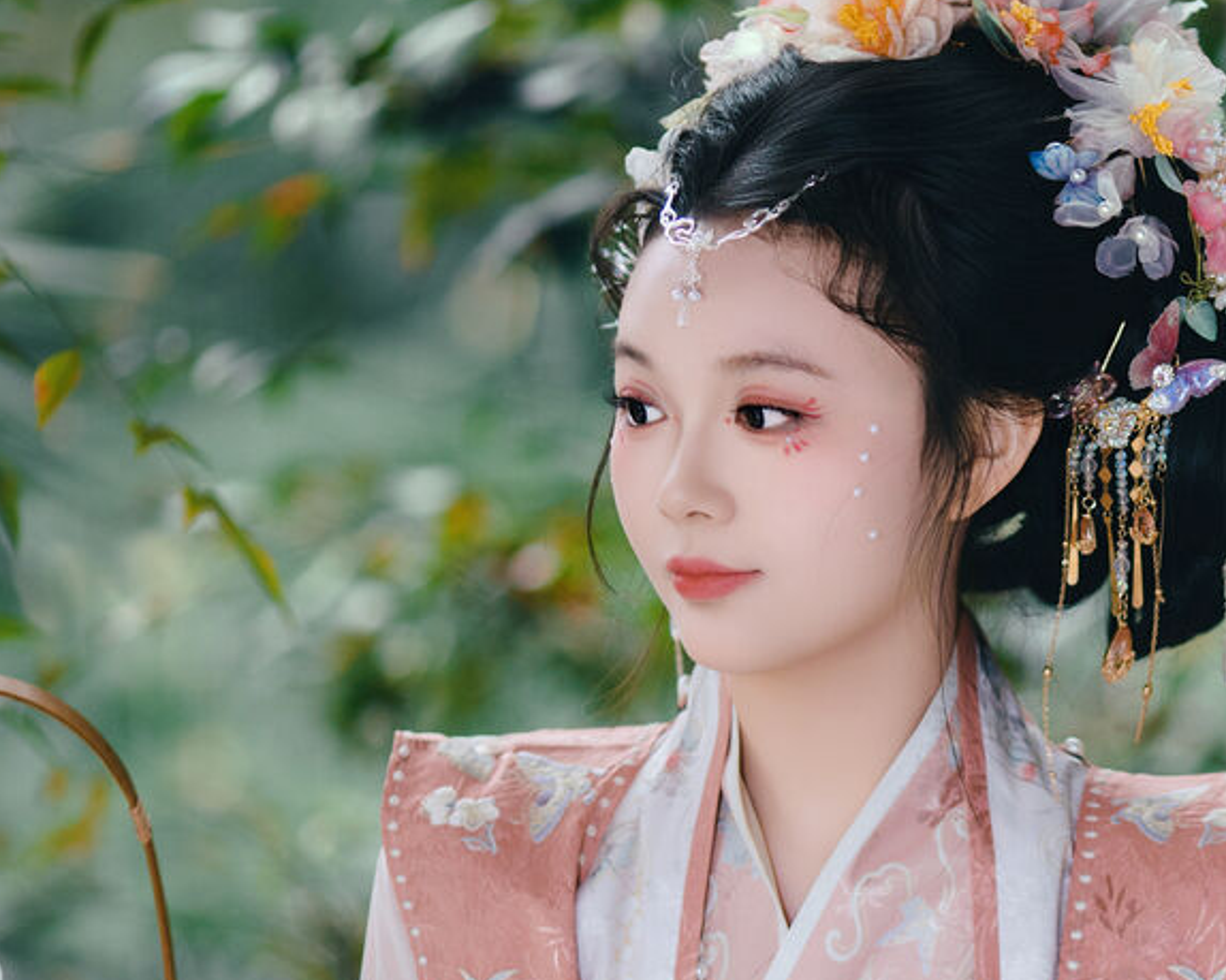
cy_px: 807
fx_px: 9614
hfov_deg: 7.3
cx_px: 1094
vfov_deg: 5.8
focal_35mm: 265
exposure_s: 1/500
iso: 1000
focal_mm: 135
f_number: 2.2
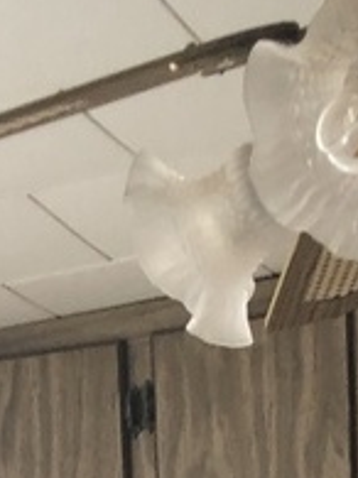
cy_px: 1245
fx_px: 2140
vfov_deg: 10.5
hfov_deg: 9.4
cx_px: -81
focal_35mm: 155
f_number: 1.8
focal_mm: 3.99
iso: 40
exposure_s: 1/24
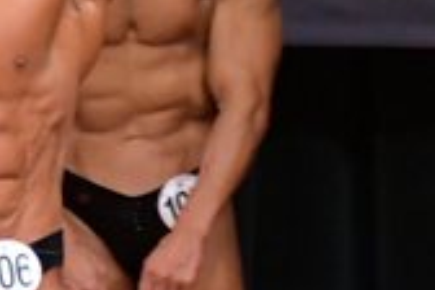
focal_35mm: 1312
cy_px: 241
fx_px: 15852
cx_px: 706
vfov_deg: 1.0
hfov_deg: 1.6
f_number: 5.6
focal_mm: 190
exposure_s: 1/400
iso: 5000
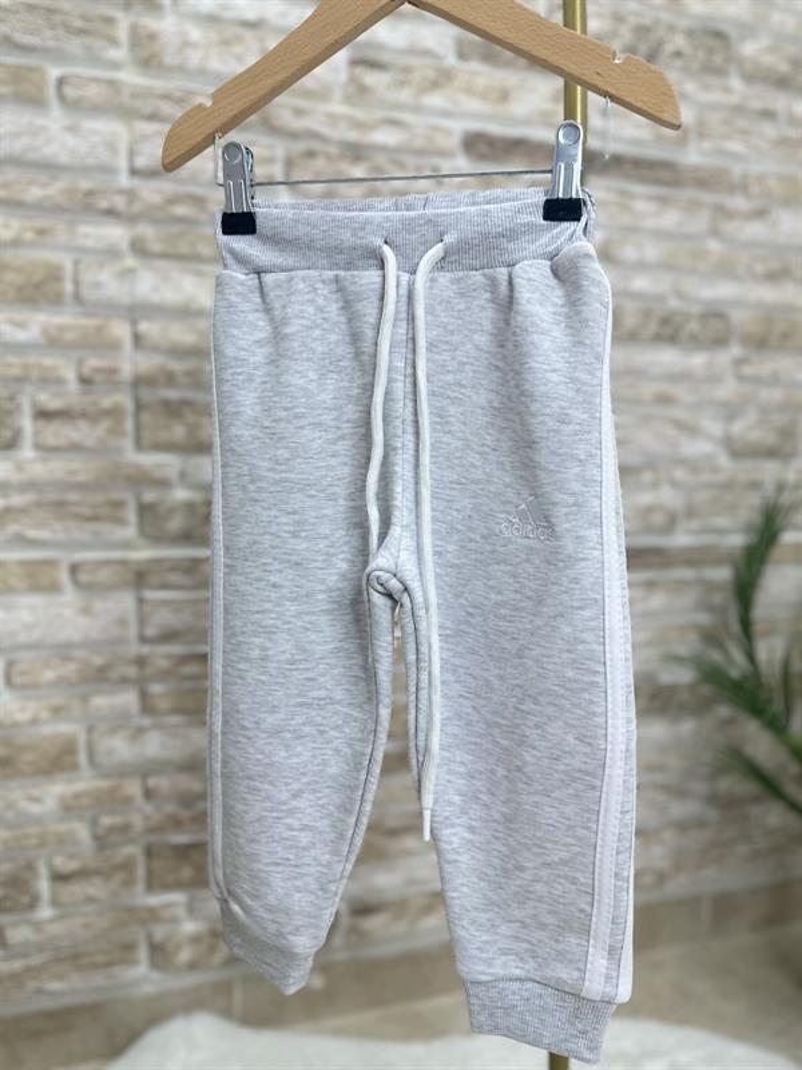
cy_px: 535
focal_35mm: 24
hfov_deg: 56.8
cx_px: 401
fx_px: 741
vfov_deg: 71.6
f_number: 1.78
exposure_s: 1/100
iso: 64
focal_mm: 6.86
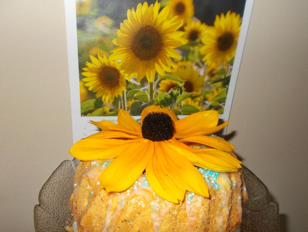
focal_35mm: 30
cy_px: 132
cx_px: 161
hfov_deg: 59.9
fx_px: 267
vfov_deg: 46.7
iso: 200
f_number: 3.2
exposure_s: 1/25
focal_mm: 4.6
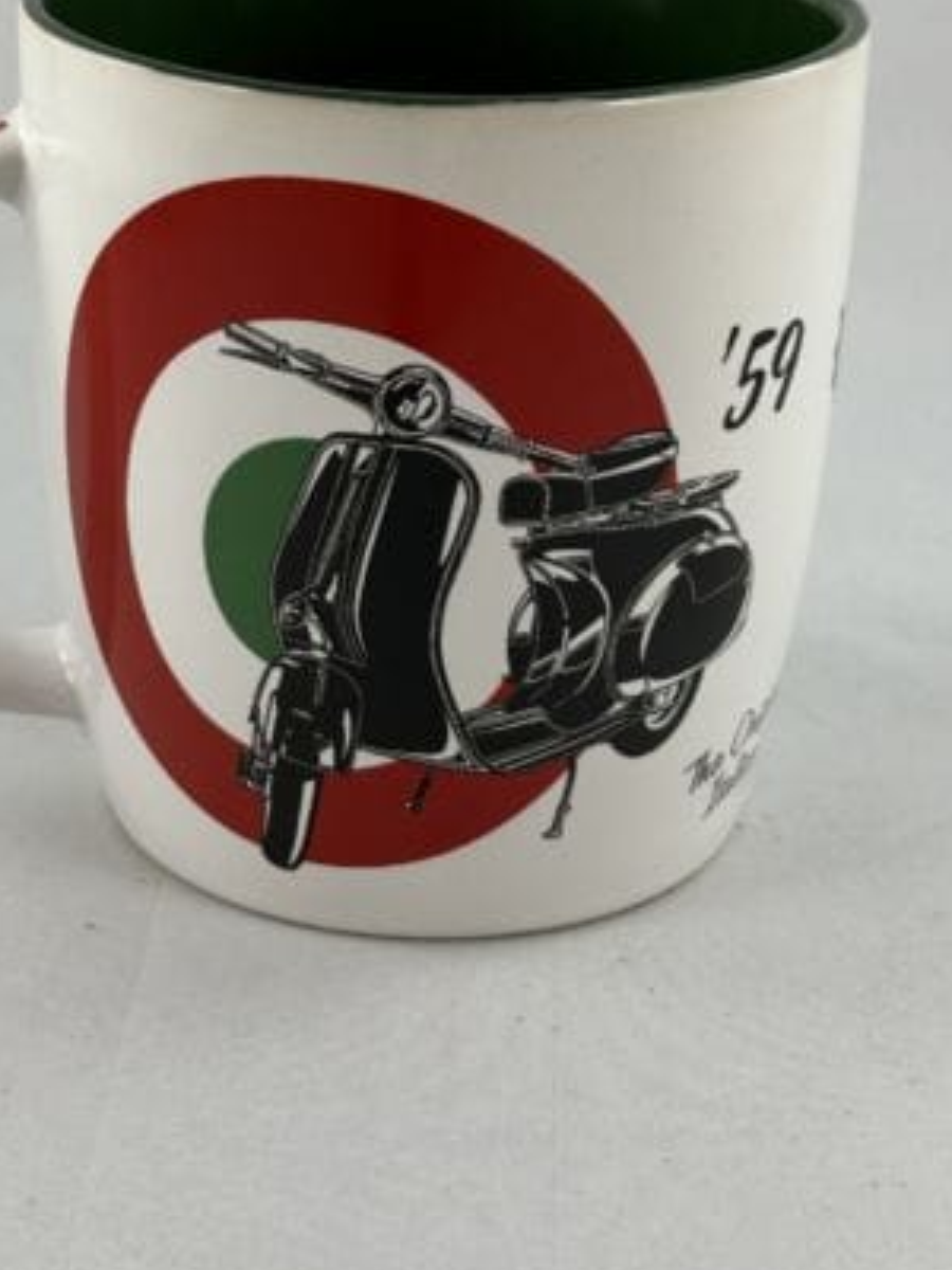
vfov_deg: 24.4
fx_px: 2934
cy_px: 497
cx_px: 355
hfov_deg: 18.4
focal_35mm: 80
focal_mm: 6.86
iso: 50
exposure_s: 1/100
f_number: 1.78
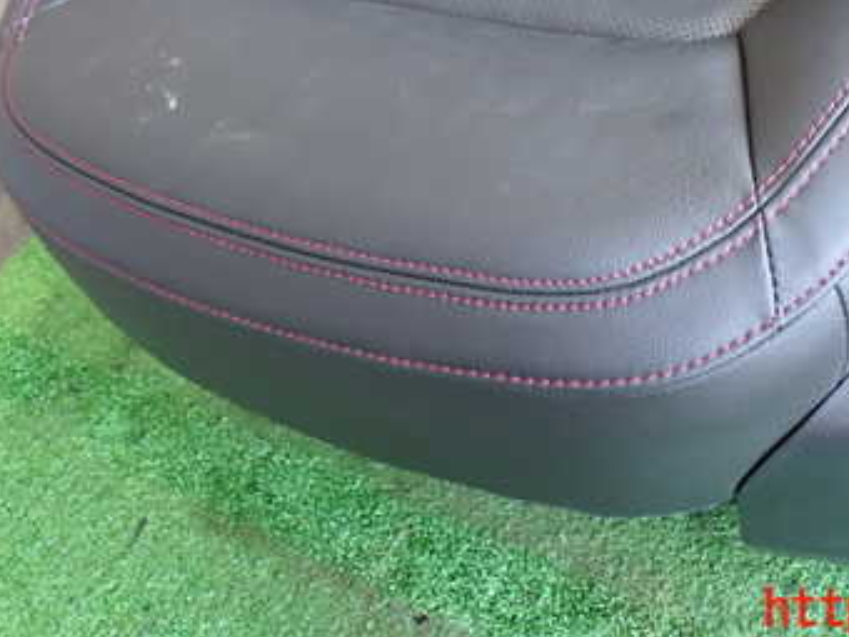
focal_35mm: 53
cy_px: 80
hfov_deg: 35.7
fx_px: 1300
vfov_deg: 26.7
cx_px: 579
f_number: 2.3
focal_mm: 5.4
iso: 250
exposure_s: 1/30
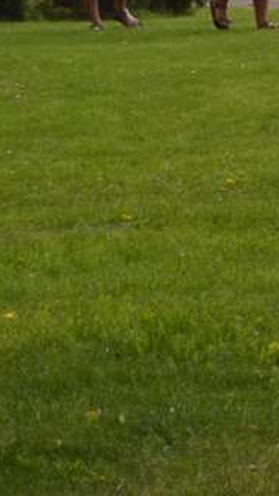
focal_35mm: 534
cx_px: 1352
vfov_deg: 4.0
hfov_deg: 2.2
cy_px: -394
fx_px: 7017
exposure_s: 1/160
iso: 100
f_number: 5.6
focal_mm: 55
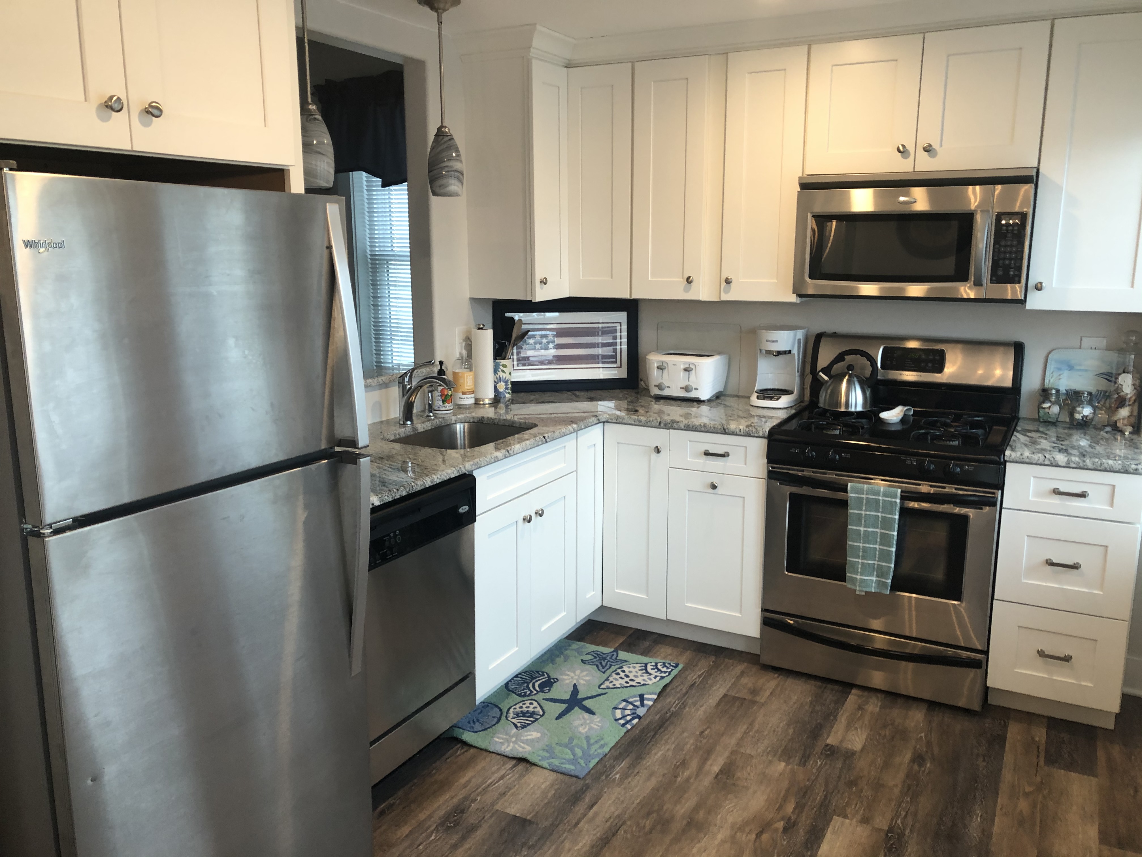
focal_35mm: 28
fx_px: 924
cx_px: 571
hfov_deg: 63.4
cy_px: 428
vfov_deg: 49.7
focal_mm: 3.99
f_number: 1.8
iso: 32
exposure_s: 1/24
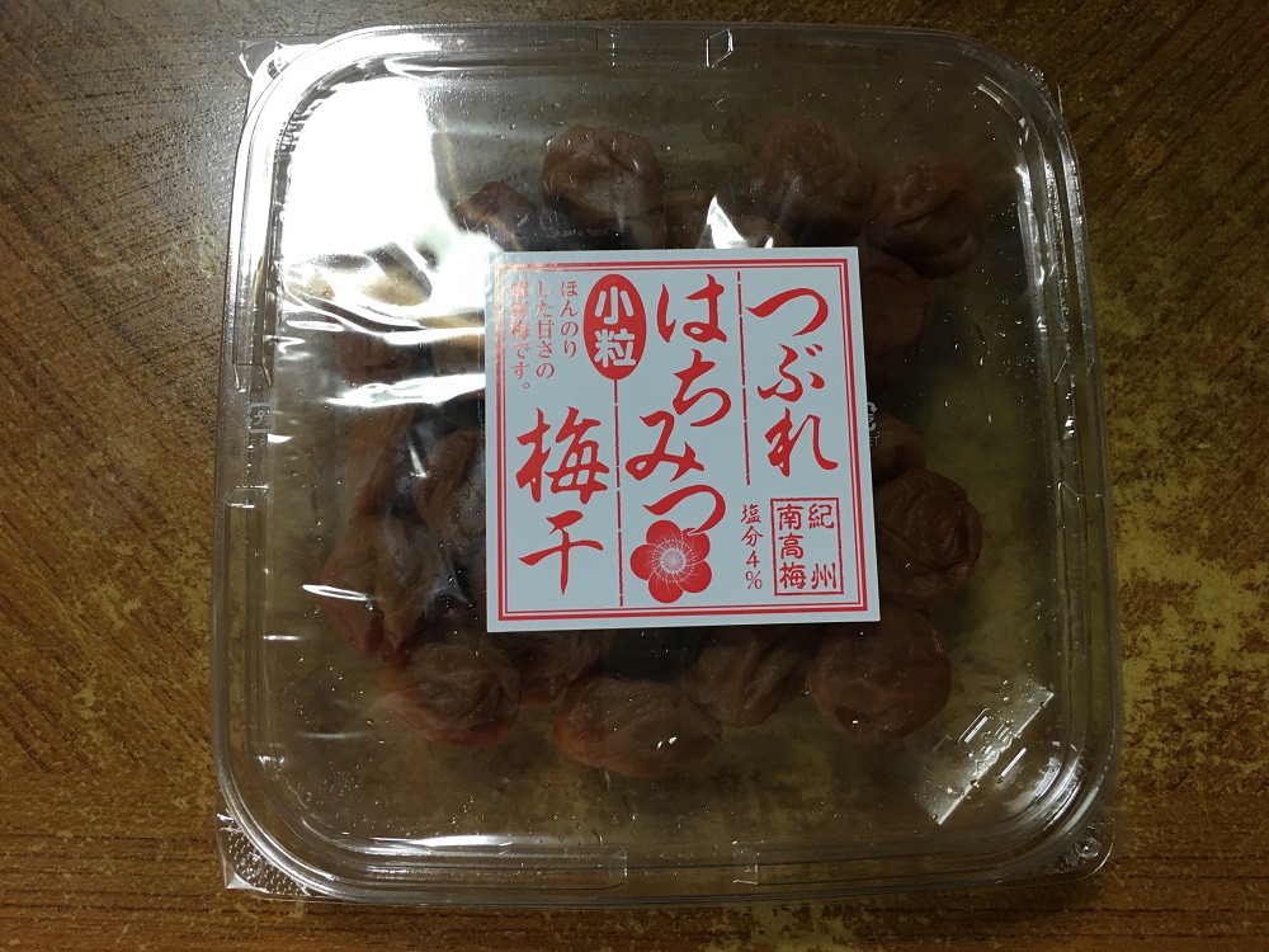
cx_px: 634
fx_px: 1063
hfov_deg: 61.7
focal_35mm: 29
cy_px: 476
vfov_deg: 48.2
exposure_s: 1/30
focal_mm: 4.15
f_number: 2.2
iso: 80
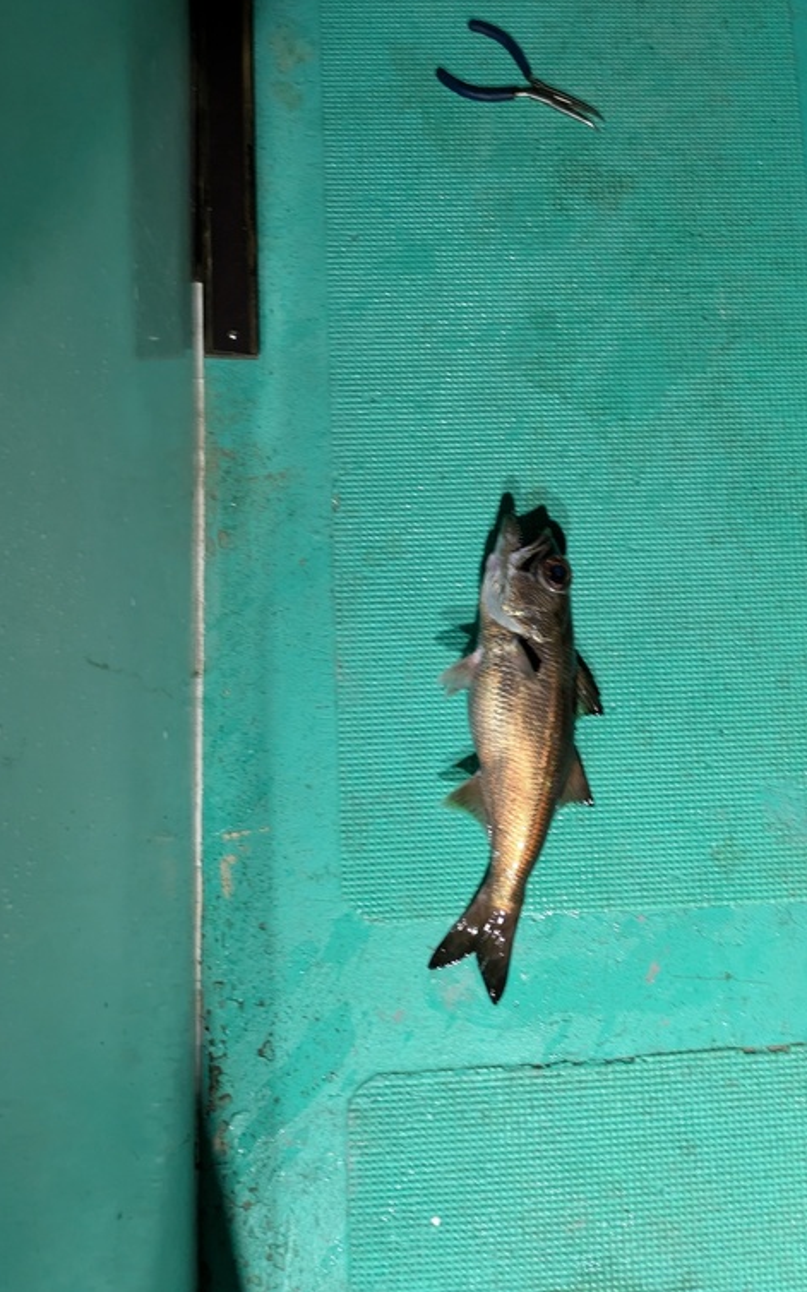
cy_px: 594
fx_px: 1056
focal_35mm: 30
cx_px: 505
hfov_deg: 41.5
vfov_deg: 62.8
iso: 575
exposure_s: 1/24
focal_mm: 5.43
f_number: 1.89
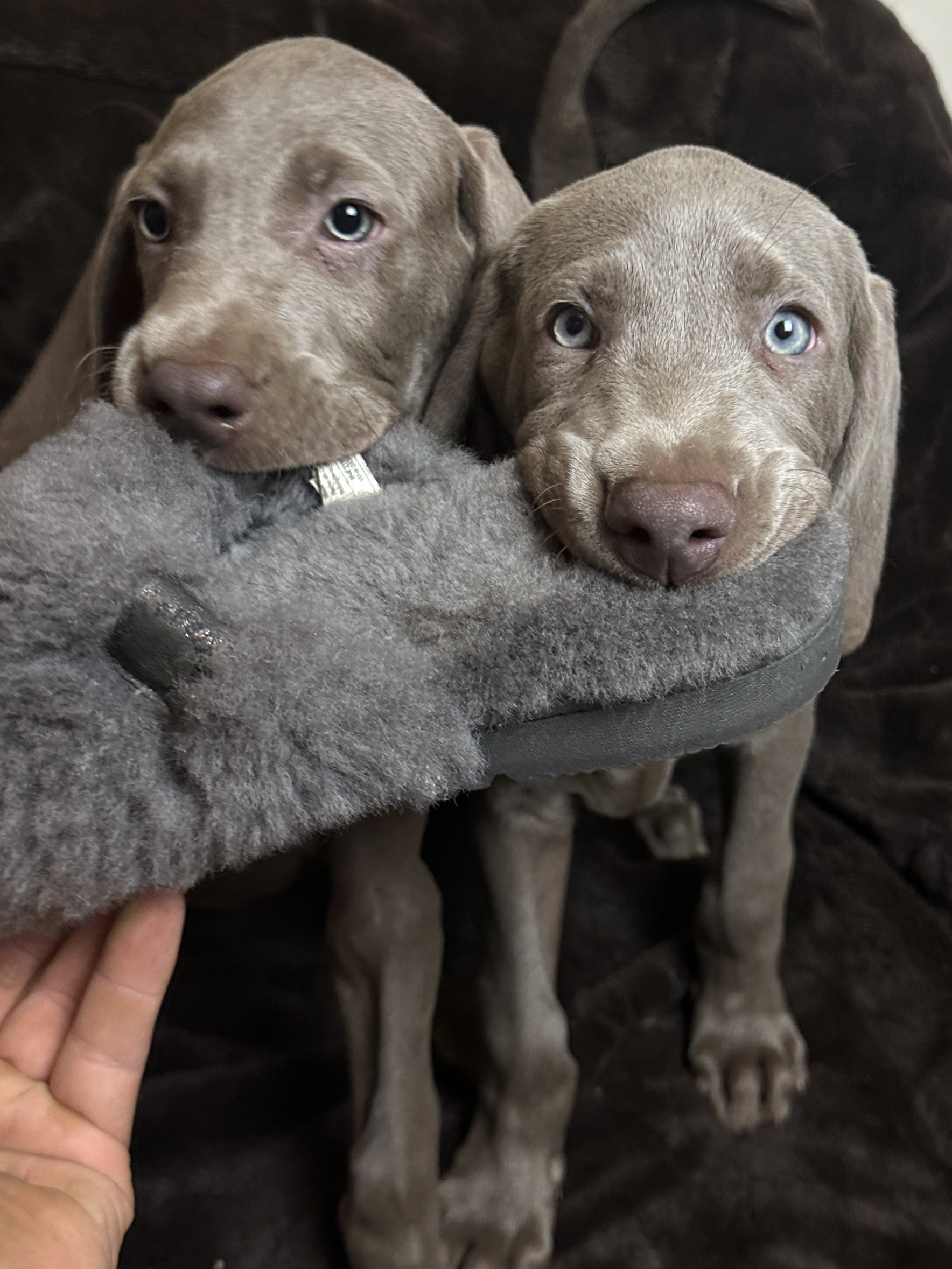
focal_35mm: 24
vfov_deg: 71.6
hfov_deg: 56.8
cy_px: 634
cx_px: 476
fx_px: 880
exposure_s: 1/50
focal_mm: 6.86
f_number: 1.78
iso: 160
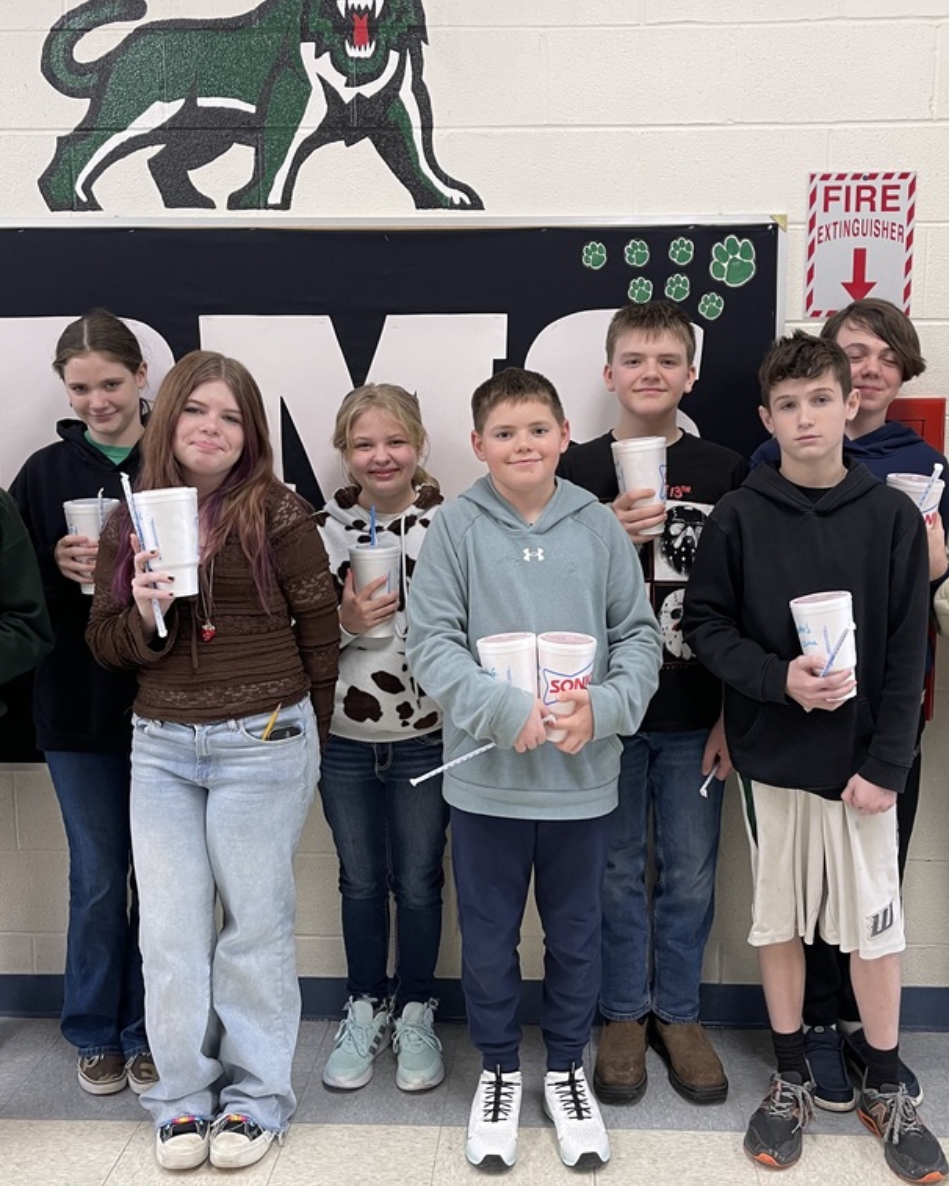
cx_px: 512
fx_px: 1158
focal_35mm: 33
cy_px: 588
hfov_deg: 44.5
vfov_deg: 54.2
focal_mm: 5.1
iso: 125
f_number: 1.6
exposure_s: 1/60
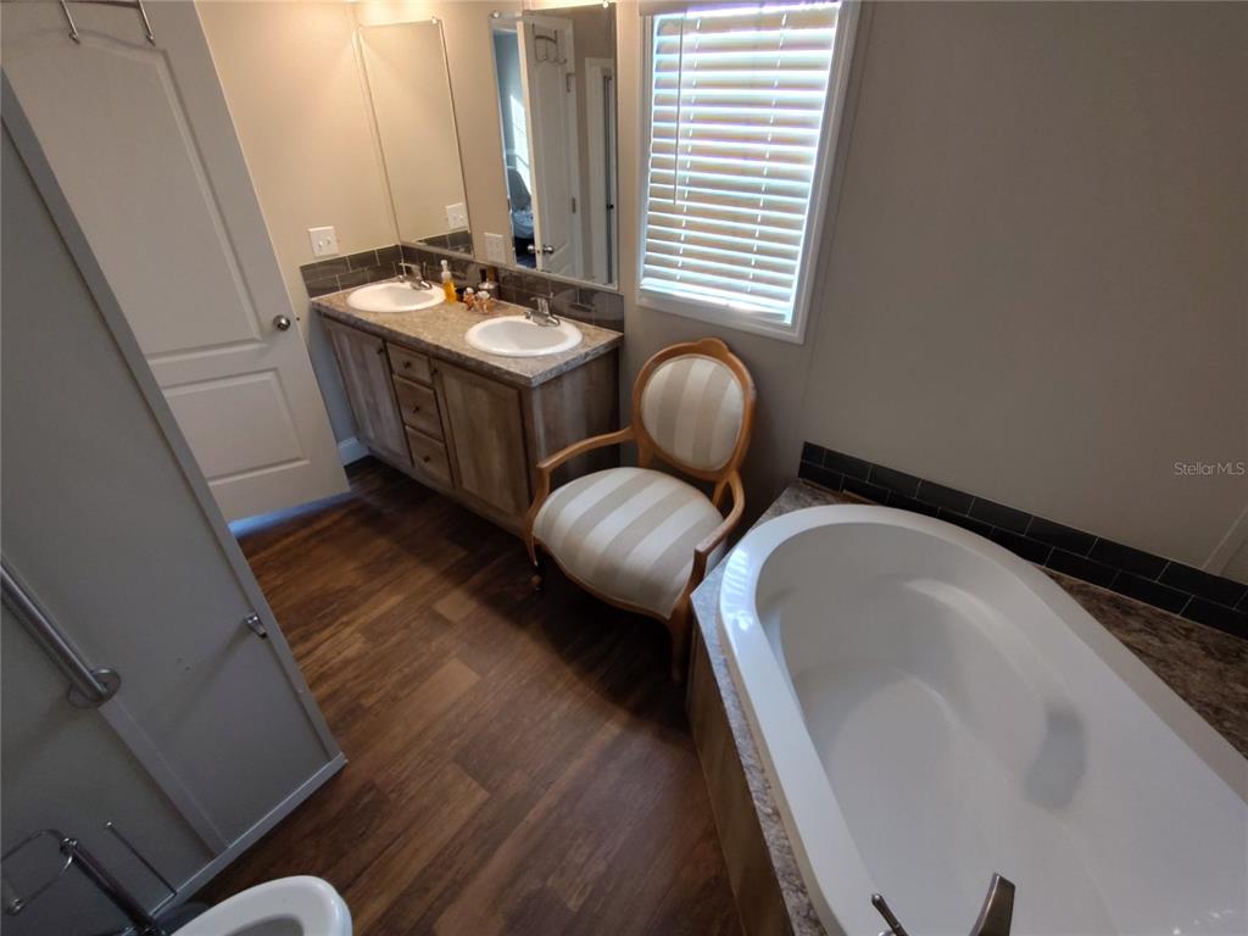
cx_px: 624
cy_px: 468
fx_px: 577
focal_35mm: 16
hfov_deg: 94.5
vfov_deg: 78.1
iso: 316
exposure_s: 1/40
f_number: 2.2
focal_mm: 1.66
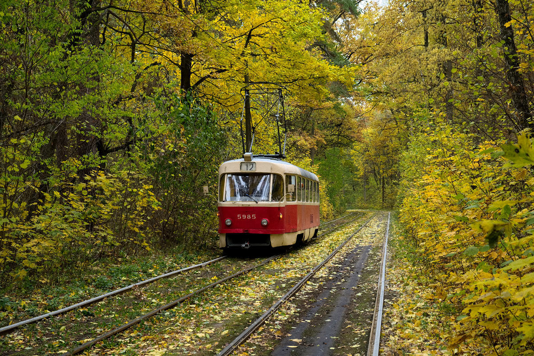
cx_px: 267
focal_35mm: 54
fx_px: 801
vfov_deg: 25.1
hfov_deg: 36.9
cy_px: 178
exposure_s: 1/500
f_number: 4.5
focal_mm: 35.8
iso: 1600
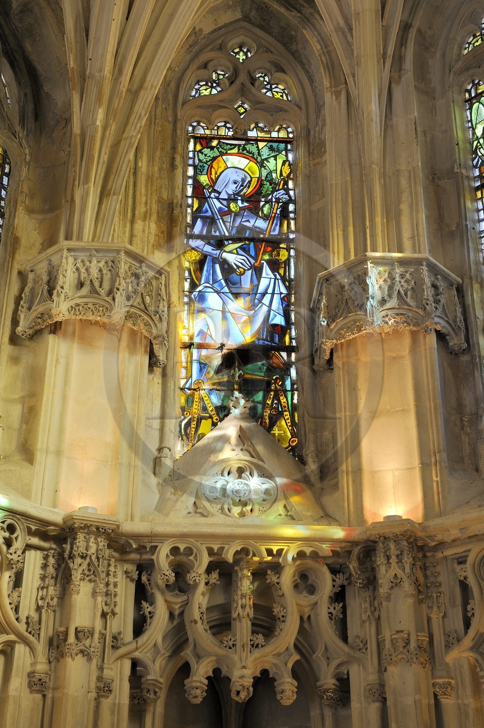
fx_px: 1010
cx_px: 242
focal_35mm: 50
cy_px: 364
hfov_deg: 26.9
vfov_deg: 39.6
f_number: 9
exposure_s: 1/60
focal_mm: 50
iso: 800
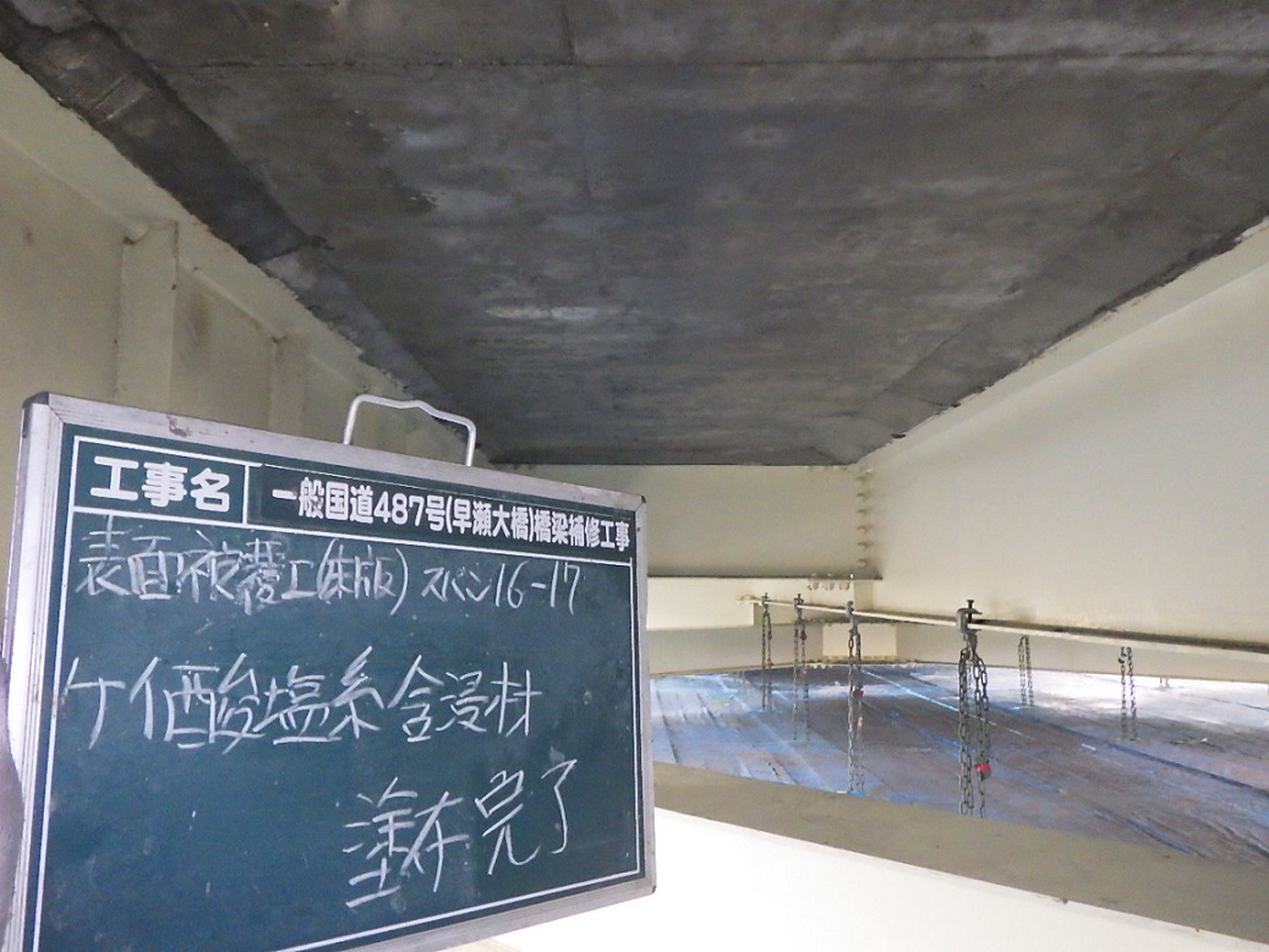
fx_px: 1027
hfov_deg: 63.4
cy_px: 476
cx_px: 634
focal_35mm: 28
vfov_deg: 49.8
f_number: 3.5
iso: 1600
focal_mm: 5
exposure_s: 1/45
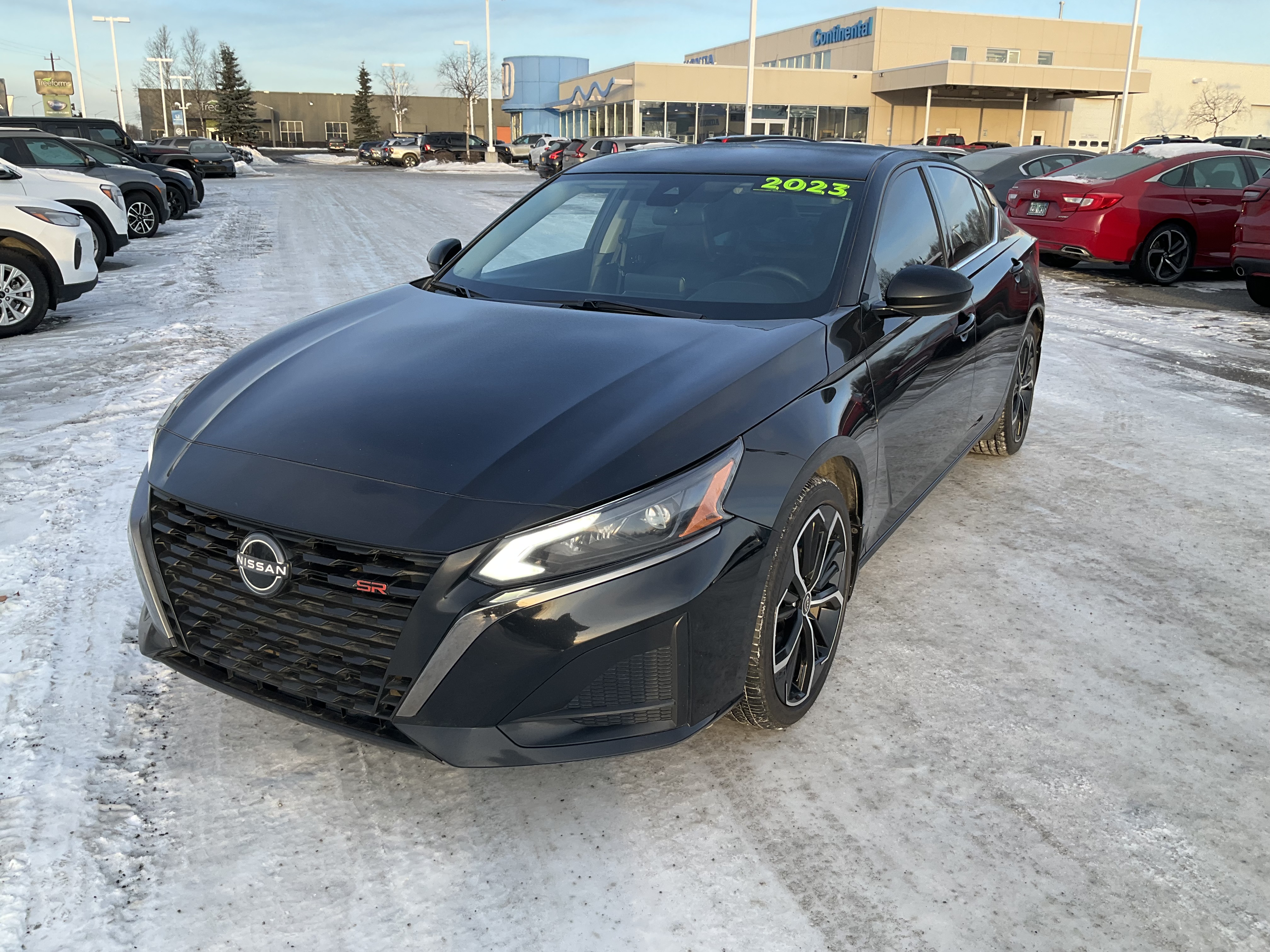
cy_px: 476
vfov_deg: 48.2
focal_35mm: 29
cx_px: 635
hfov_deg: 61.7
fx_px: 1064
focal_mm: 3
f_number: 1.8
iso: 25
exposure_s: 1/257
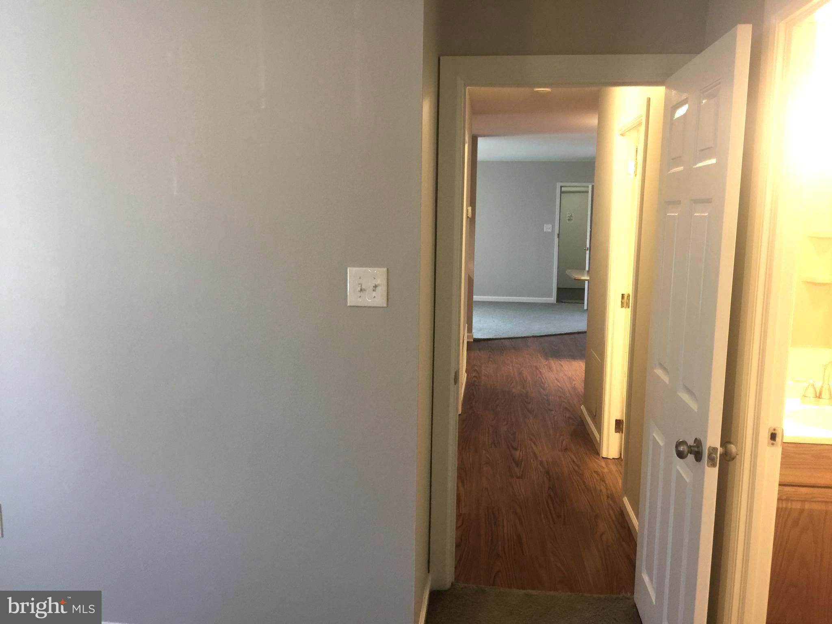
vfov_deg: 48.2
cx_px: 416
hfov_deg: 61.7
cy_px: 312
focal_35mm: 29
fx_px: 697
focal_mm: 4.15
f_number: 2.2
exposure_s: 1/15
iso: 80
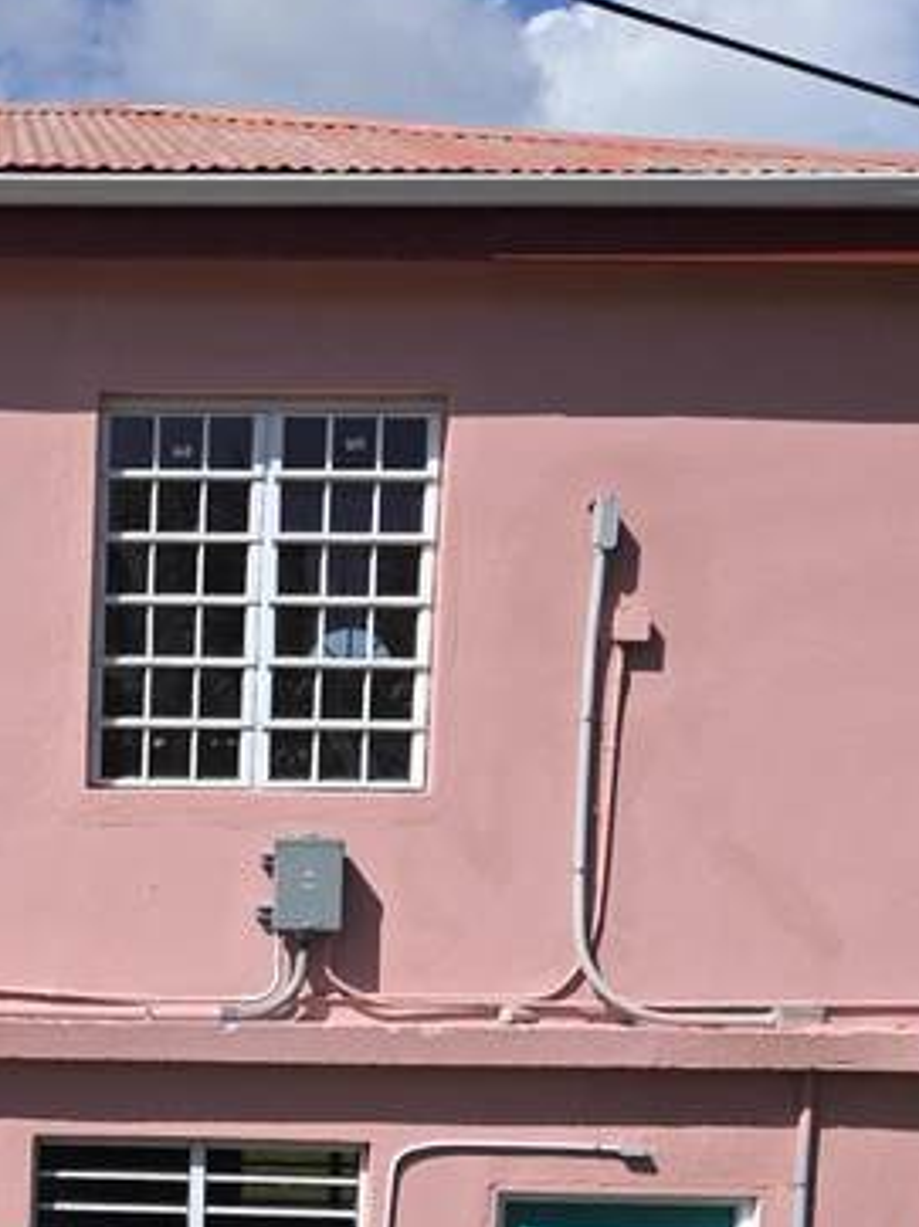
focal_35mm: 61
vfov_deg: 30.9
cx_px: -112
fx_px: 2162
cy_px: 993
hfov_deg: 22.5
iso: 25
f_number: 1.8
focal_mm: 5.4
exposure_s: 1/2537
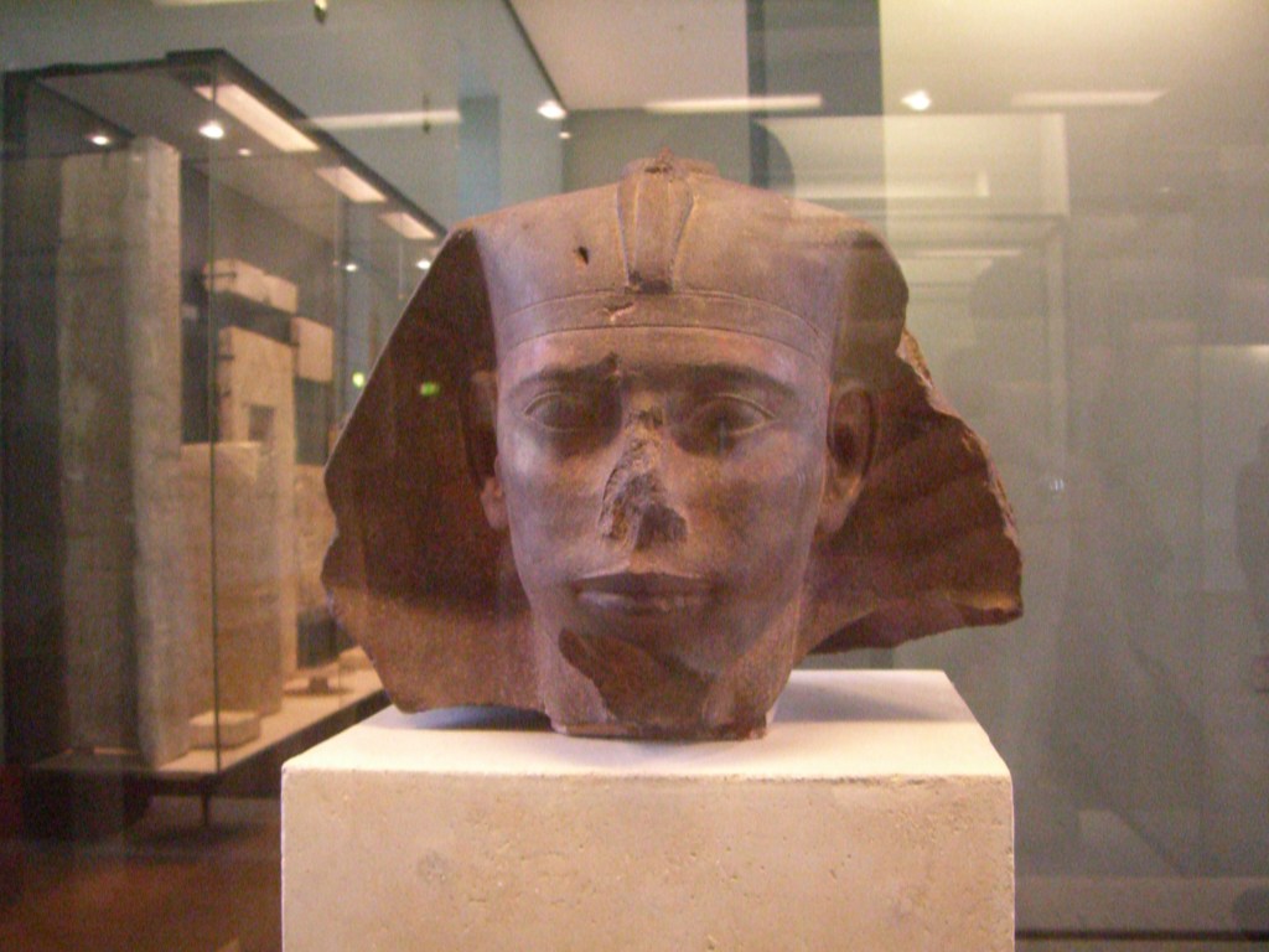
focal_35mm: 38
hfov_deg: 49.0
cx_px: 634
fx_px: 1393
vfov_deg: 37.7
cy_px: 476
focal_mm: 6.2
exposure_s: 1/40
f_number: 2.7
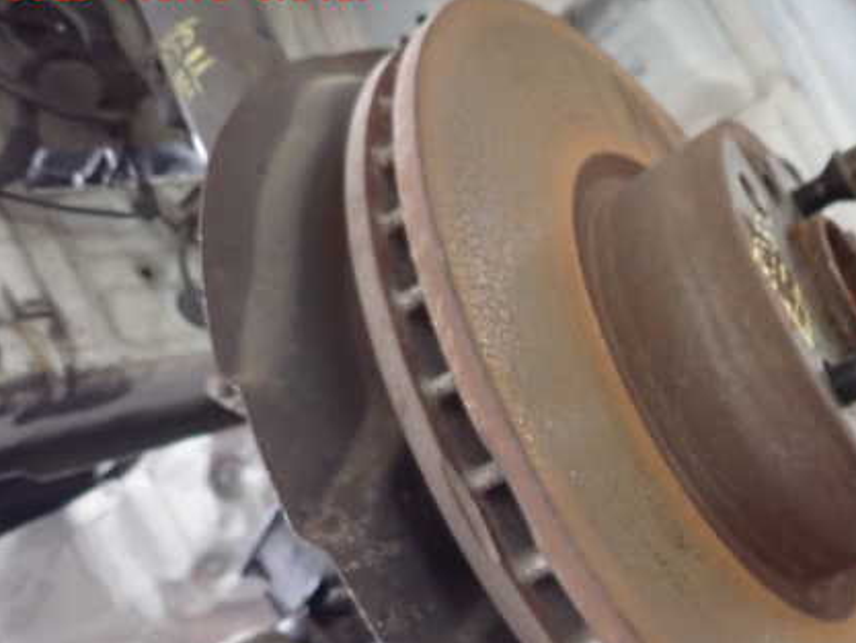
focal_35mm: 36
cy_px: 423
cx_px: 610
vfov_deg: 39.3
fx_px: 890
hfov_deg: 49.9
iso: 800
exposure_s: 1/10
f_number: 2
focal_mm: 4.5
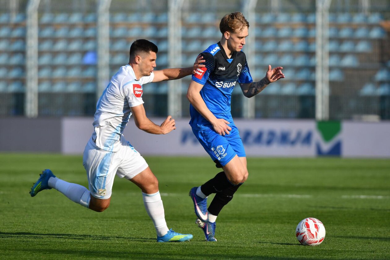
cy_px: 130
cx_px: 195
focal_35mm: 350
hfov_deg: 5.9
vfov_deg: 3.9
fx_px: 3791
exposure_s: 1/1250
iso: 160
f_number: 5
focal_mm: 350
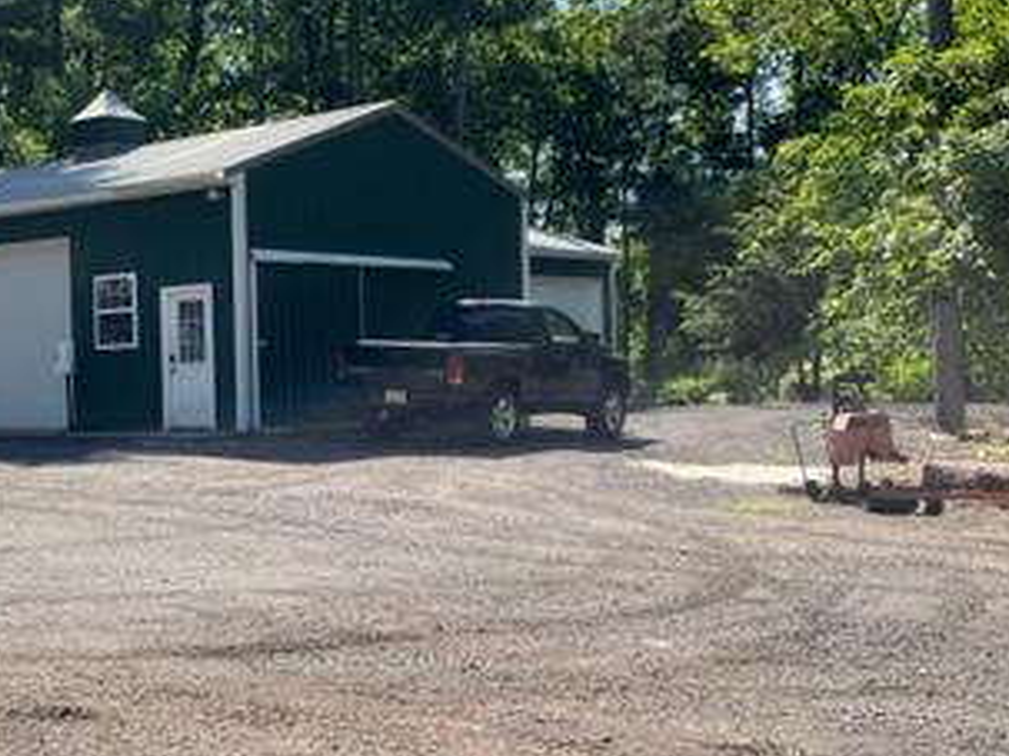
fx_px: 1603
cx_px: 170
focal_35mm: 55
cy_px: 383
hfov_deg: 33.7
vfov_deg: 26.5
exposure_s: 1/1916
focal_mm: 4.2
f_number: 1.6
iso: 32
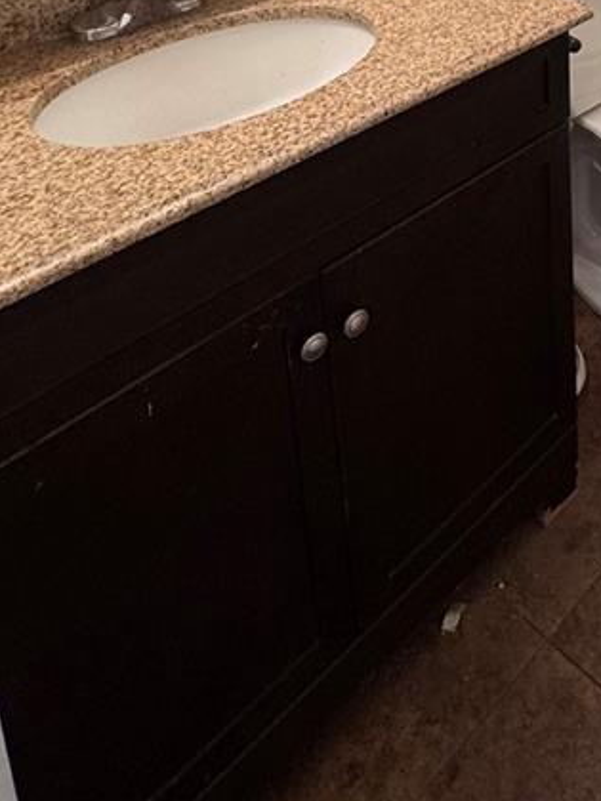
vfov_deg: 36.3
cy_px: -158
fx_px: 926
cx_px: 735
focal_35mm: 40
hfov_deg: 30.2
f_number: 2.2
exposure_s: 1/120
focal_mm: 2.22
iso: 100
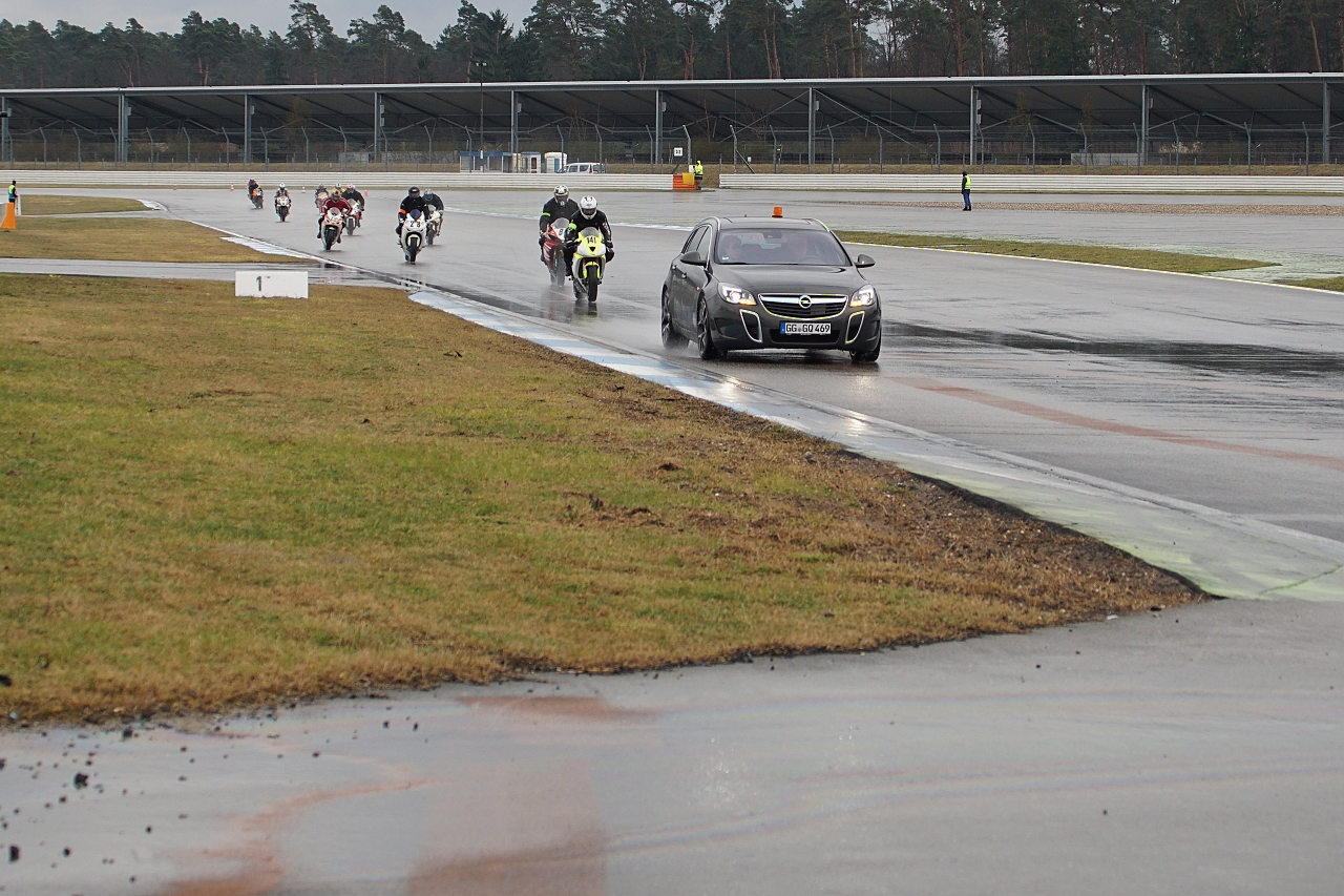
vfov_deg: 18.2
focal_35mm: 75
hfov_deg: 27.0
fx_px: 2799
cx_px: 672
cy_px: 448
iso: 200
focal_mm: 50
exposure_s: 1/640
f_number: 5
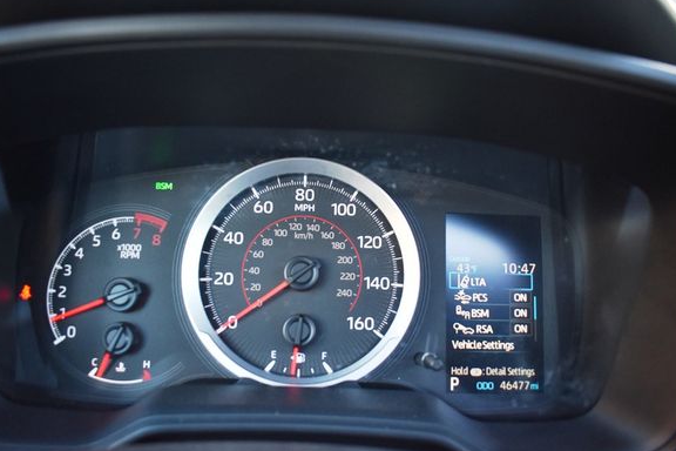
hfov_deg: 61.9
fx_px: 563
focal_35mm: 30
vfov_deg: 43.6
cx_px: 331
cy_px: 217
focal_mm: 18
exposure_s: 1/125
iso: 900
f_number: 3.5
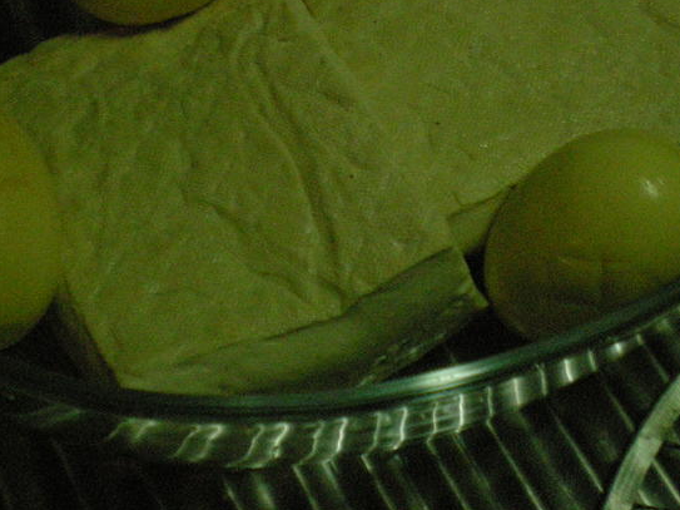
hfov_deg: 30.7
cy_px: 95
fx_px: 1237
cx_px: 321
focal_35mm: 63
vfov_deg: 22.9
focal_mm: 6.3
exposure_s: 1/155
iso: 693
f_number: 3.1
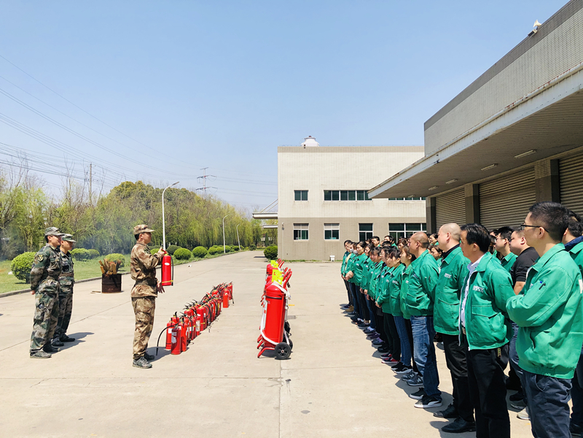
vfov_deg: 49.7
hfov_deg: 63.4
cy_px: 219
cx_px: 292
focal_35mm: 28
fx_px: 472
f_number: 1.8
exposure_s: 1/2288
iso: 20
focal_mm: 3.99
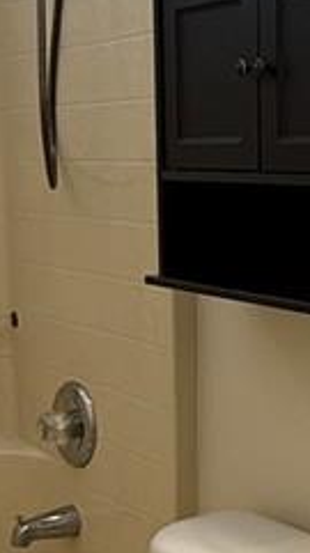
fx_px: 1114
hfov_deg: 15.7
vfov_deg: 27.9
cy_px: 321
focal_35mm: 76
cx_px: 243
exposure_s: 1/120
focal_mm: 2.22
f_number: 2.2
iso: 160
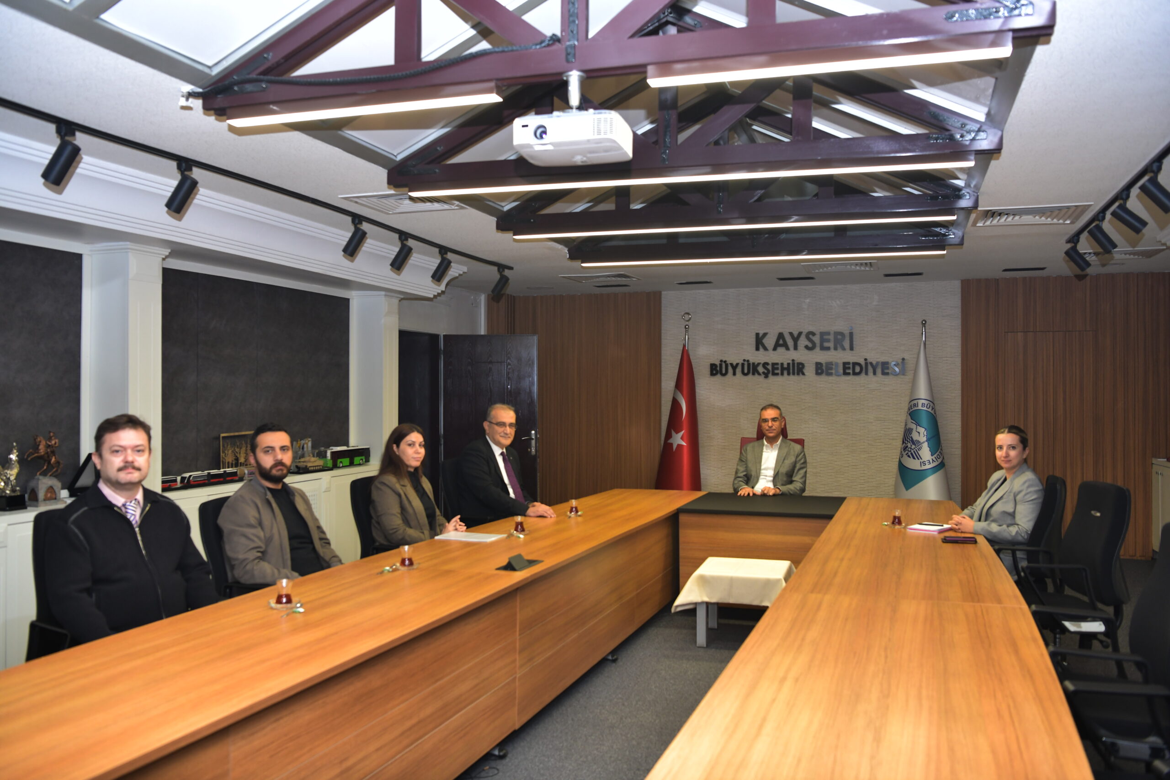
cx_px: 585
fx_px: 1007
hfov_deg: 60.3
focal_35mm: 31
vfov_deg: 42.3
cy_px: 390
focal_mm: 31
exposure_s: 1/80
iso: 800
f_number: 4
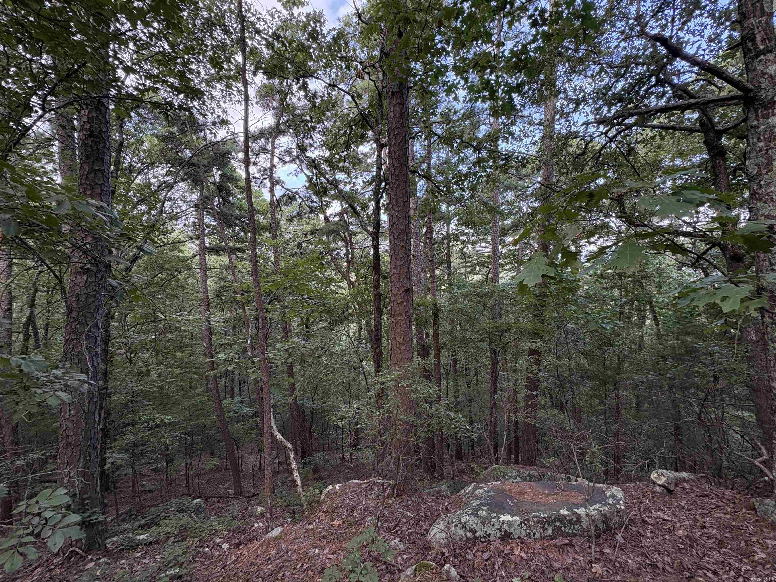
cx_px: 388
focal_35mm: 14
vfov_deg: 85.7
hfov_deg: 102.1
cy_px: 291
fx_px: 314
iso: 160
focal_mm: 2.22
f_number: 2.2
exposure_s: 1/99
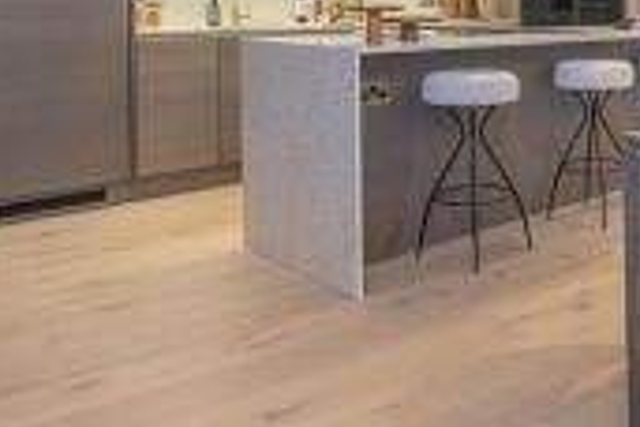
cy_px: 39
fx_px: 693
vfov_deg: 32.4
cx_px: 633
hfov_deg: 43.0
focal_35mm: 39
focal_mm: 14
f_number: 6.3
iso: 500
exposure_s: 1/13
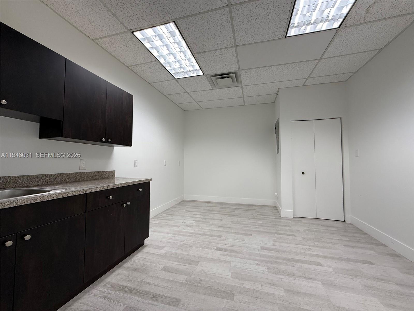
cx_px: 207
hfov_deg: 102.1
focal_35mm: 14
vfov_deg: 85.7
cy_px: 156
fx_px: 167
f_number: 2.2
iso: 125
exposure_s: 1/120
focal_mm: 2.22
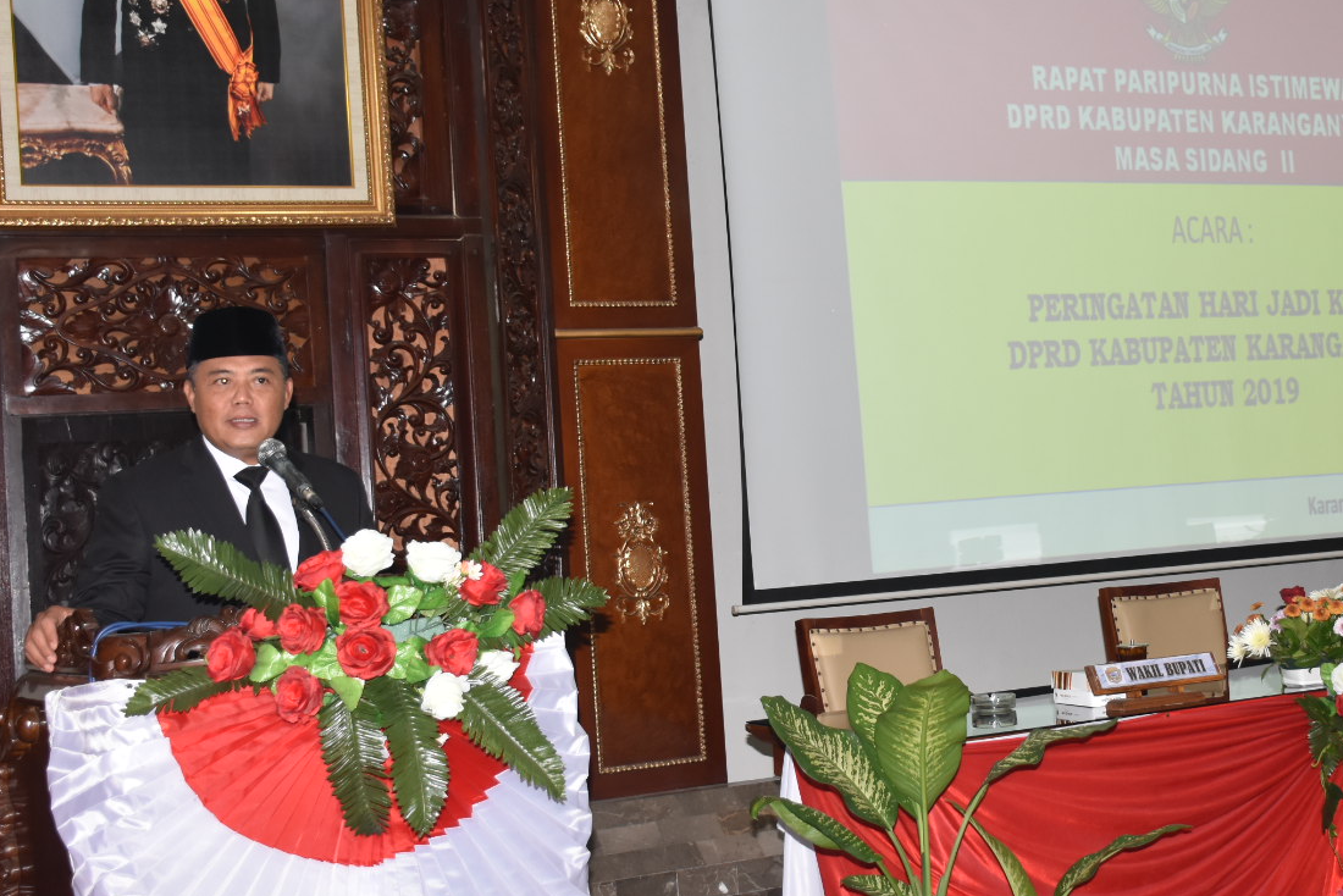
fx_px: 1978
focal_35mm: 53
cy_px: 389
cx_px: 872
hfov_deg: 37.2
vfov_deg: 25.5
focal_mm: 24
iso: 800
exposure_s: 1/60
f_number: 5
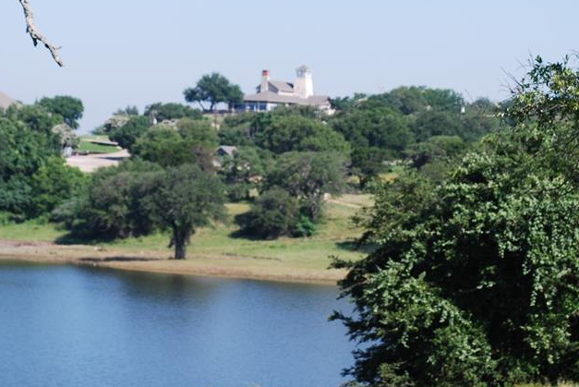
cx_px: 284
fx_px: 2170
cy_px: 89
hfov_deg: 15.2
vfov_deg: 10.2
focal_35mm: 135
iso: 100
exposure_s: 1/200
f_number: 7.1
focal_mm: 55
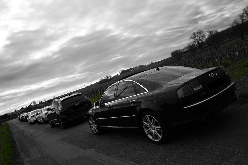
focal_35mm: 27
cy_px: 82
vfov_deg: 47.9
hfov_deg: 67.4
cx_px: 124
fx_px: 186
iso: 100
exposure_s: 1/100
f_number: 14
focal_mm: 18
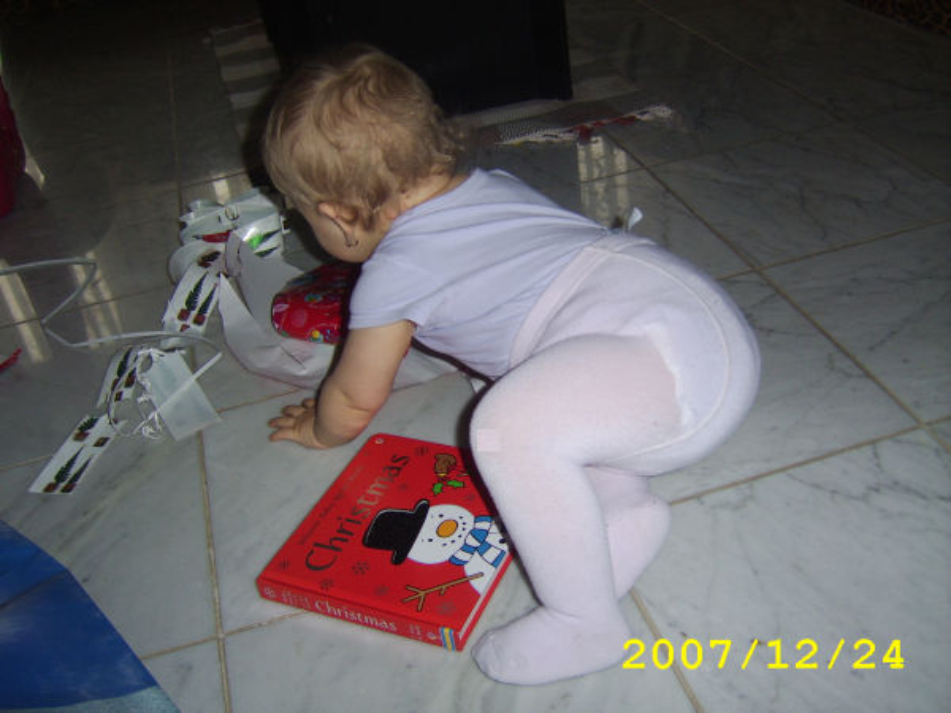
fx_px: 852
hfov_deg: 58.4
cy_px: 356
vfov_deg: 45.4
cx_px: 476
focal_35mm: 31
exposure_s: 1/30
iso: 141
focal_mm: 8.13
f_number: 2.7
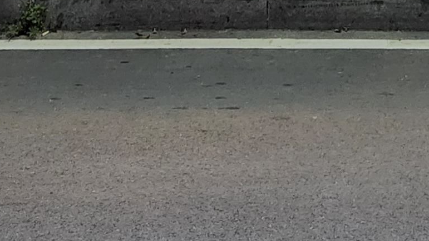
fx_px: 1479
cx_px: 428
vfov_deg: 8.1
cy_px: -446
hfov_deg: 16.2
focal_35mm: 130
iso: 640
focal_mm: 5.4
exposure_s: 1/40
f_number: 1.8
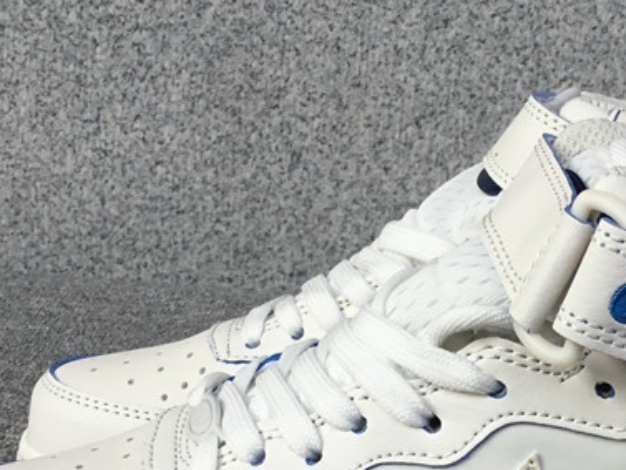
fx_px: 1339
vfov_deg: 19.5
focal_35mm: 74
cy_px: 434
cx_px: 465
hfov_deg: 26.0
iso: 25
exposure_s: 1/815
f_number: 2.4
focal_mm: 3.3
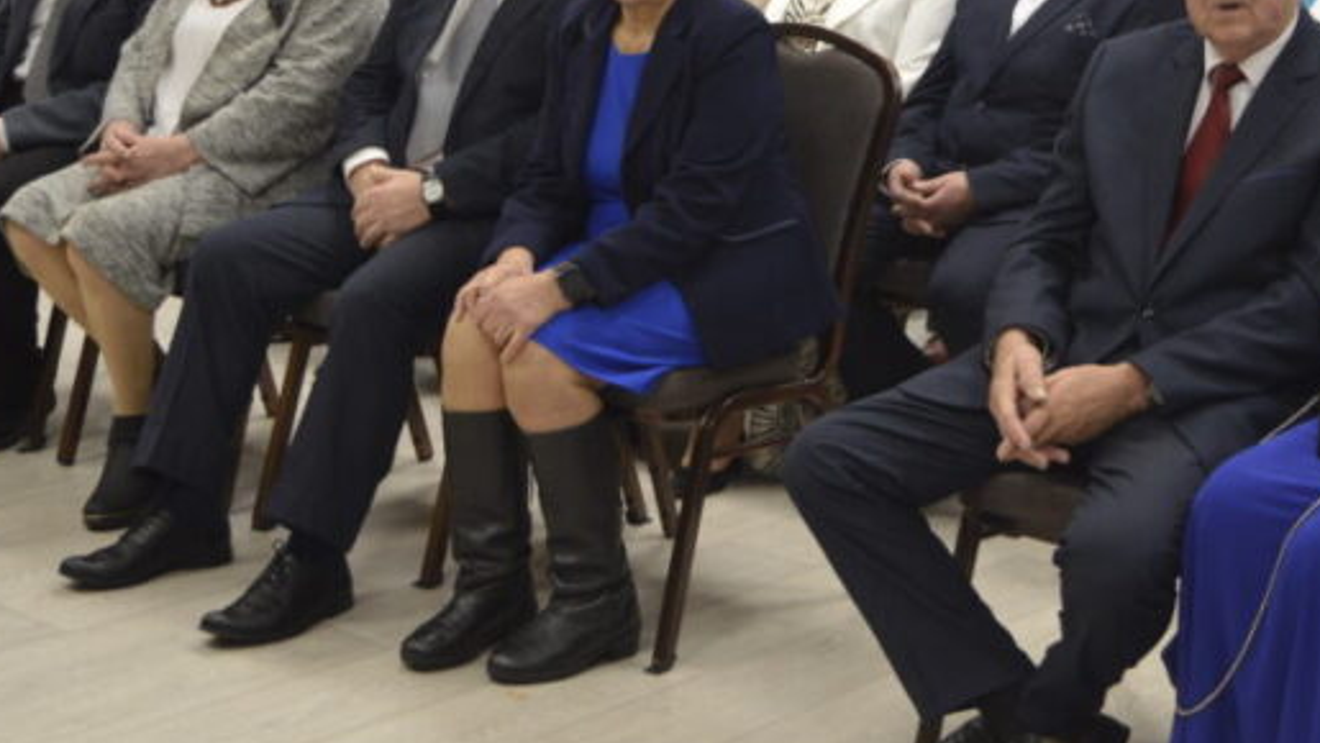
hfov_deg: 27.0
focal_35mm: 78
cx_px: 907
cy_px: 47
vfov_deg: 15.3
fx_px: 2732
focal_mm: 25
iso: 400
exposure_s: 1/50
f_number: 4
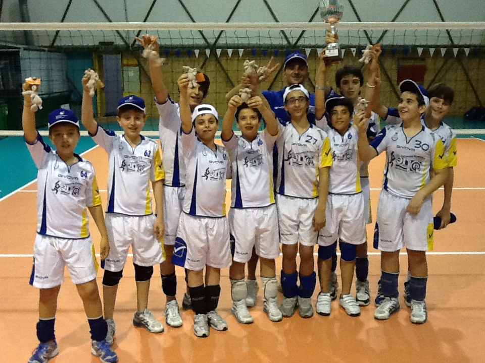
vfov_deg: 44.2
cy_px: 182
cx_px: 242
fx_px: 448
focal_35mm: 32
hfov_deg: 56.8
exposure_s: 1/33
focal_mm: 2.03
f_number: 2.4
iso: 200
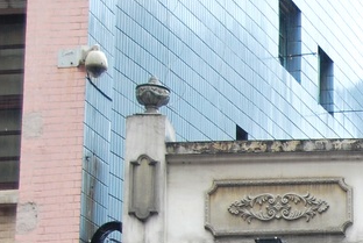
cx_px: 591
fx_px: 1292
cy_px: 370
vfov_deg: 10.4
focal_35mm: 128
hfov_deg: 14.6
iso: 200
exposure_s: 1/80
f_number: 4.5
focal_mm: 26
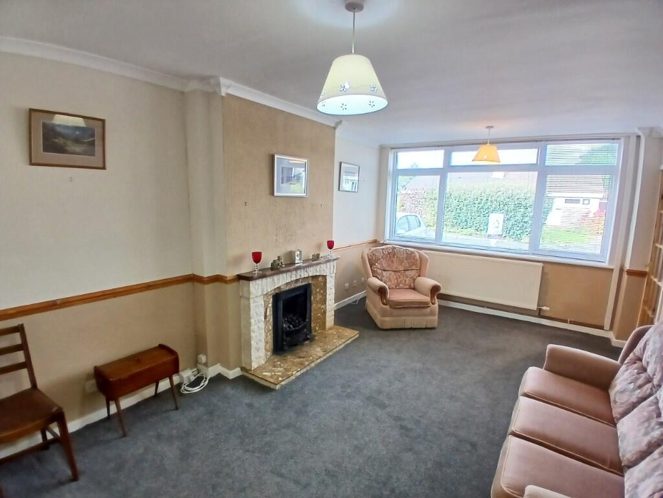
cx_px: 332
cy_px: 249
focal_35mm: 17
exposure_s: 1/33.3
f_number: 2.2
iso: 80
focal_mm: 1.4
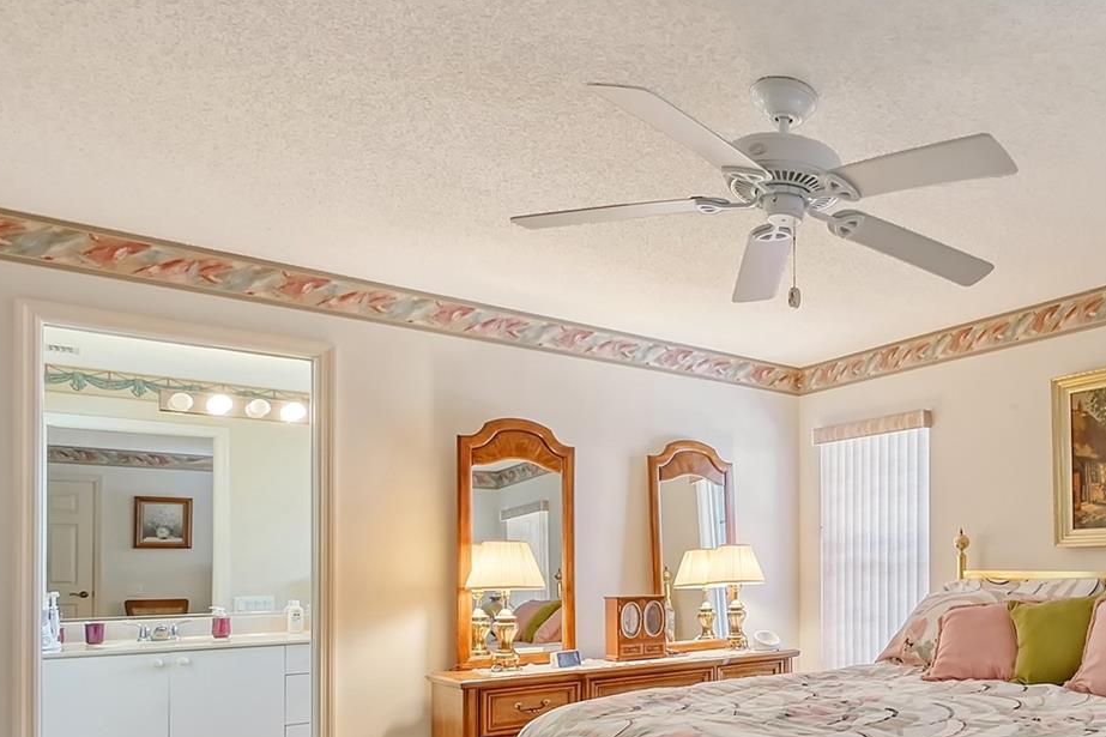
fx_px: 799
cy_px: 529
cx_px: 942
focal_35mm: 26
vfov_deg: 48.1
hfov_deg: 61.3
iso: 800
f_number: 10
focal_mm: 10
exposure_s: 1/80
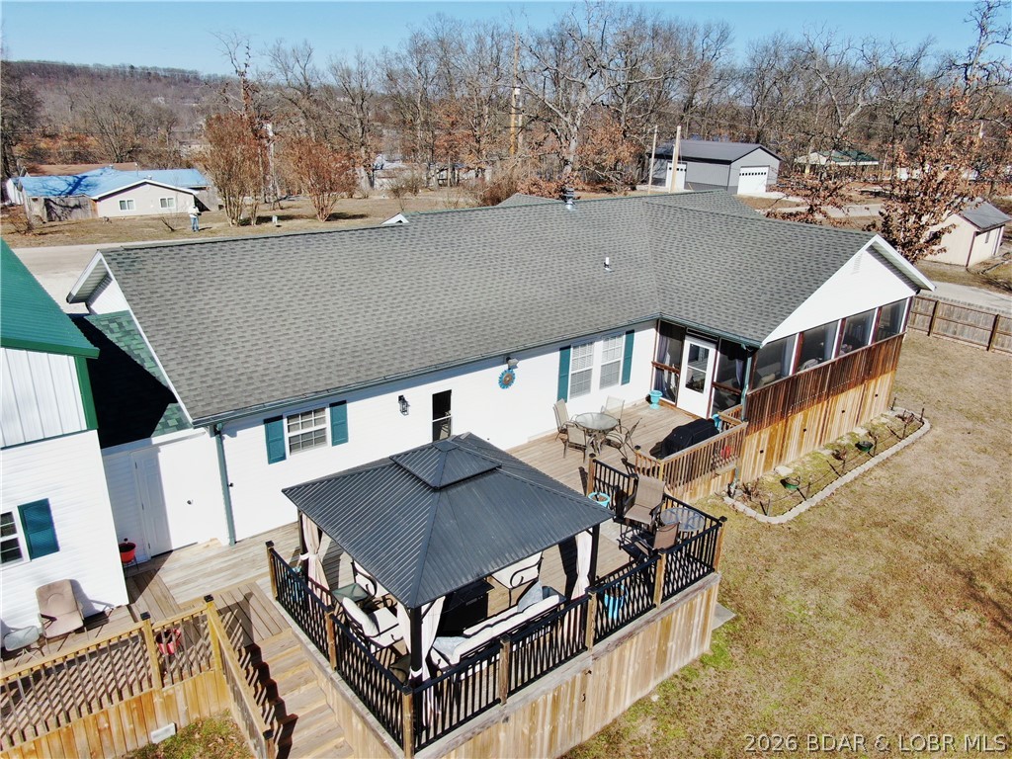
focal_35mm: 24
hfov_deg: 71.6
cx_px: 506
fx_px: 702
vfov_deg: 56.8
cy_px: 380
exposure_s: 1/1250
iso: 100
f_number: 2.8
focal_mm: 4.39
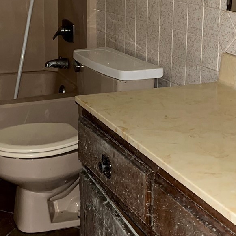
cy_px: 60
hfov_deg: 22.6
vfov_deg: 22.6
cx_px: 71
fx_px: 586
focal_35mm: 76
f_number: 1.6
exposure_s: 1/4
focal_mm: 5.1
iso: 125
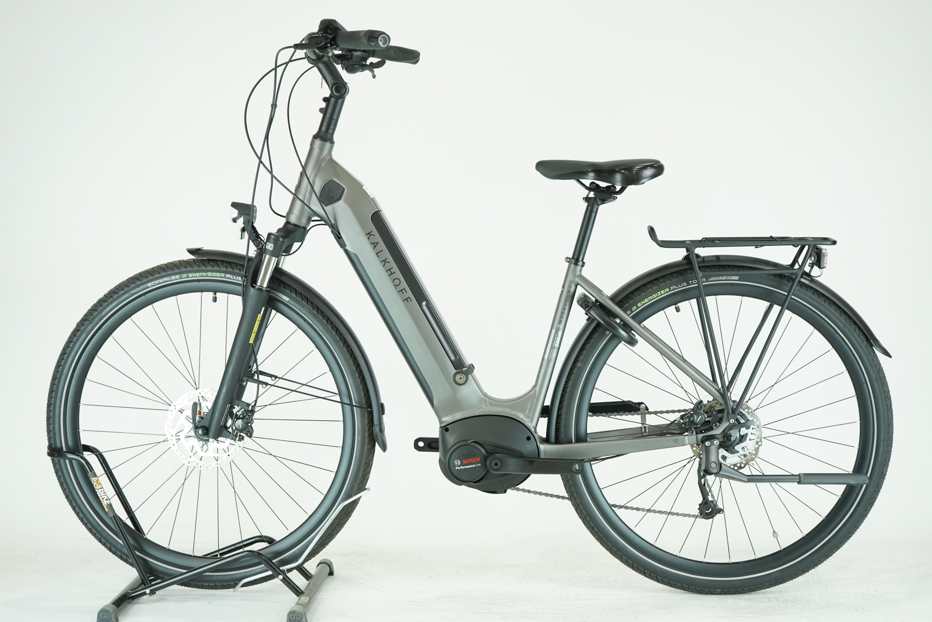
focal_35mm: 56
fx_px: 1450
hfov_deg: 35.6
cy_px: 311
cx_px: 466
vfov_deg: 24.2
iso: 1600
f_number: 5.6
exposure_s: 1/200
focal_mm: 56
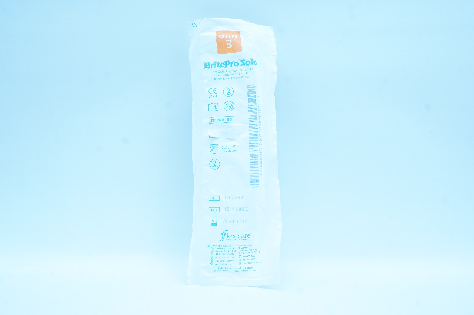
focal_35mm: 32
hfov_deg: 59.5
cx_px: 237
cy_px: 158
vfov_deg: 41.6
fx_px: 414
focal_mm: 21
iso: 400
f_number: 11
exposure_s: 1/15
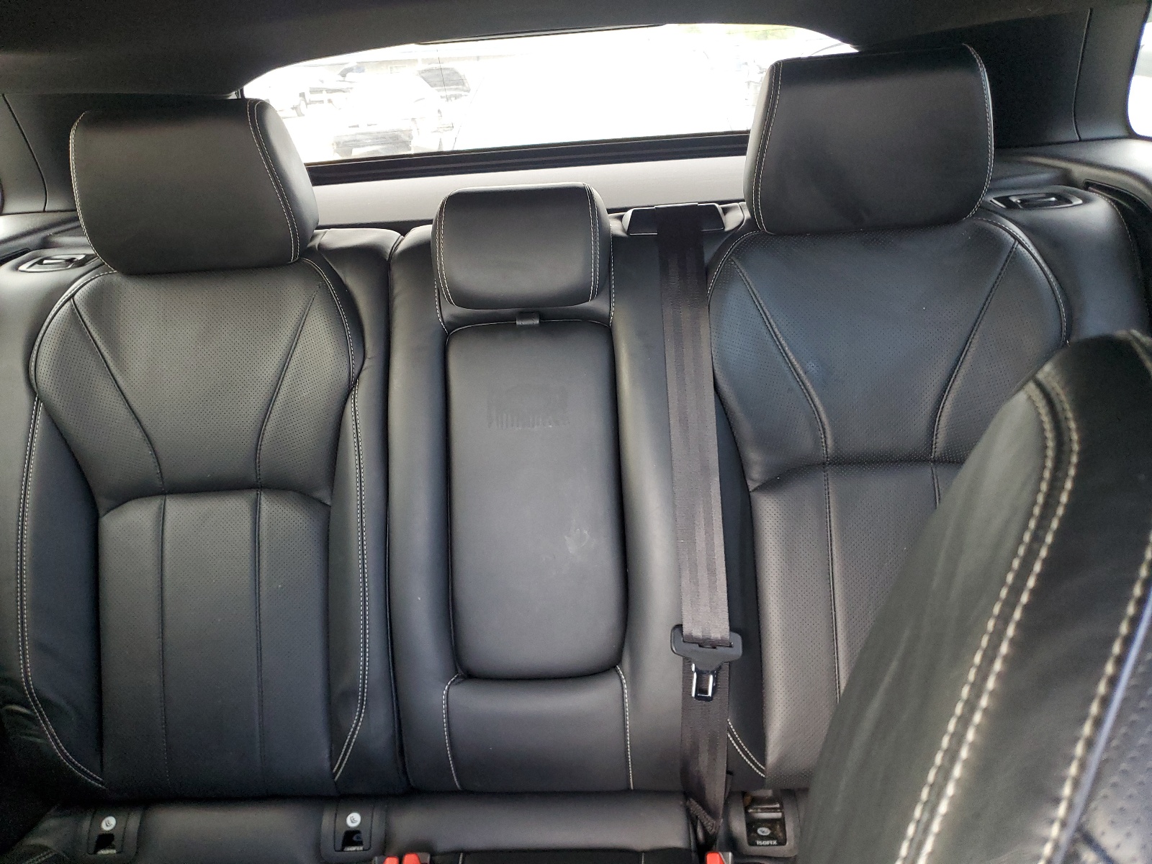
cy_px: 432
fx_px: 865
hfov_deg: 67.3
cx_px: 576
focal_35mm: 26
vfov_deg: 53.1
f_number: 1.5
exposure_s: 1/60.2
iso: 161
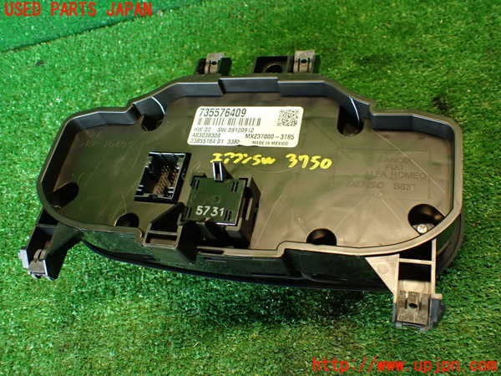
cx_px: 250
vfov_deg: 44.2
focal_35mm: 32
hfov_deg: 56.8
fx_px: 463
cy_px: 188
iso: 250
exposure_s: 1/30
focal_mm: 5.79
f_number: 2.4
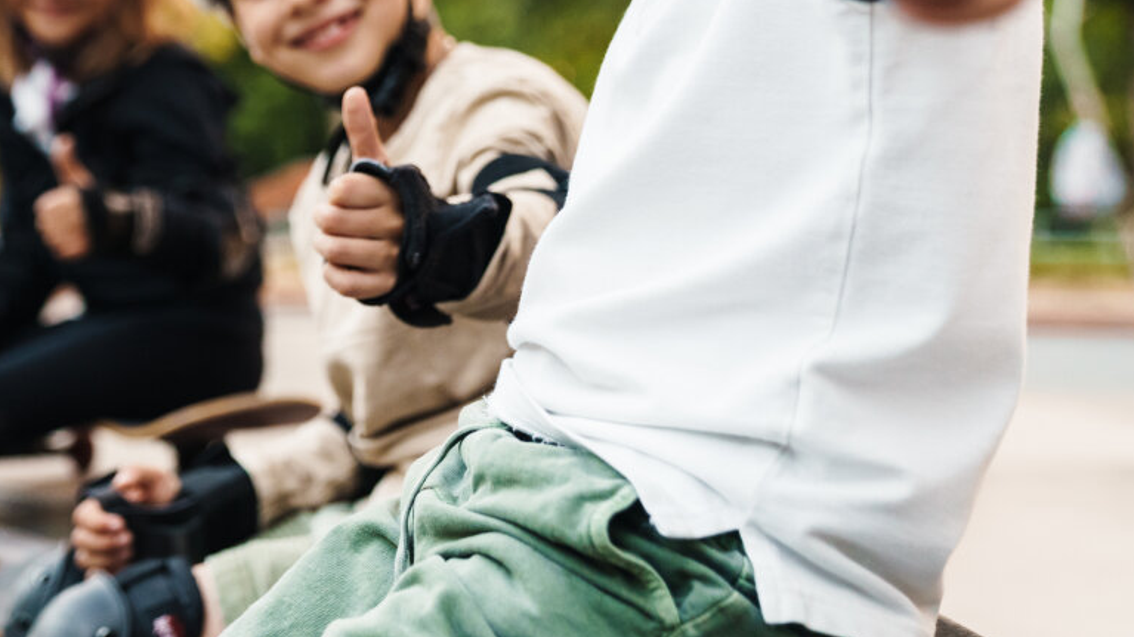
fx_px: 2555
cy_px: 40
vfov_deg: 14.1
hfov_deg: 24.8
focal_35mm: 85
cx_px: 293
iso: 1000
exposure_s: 1/320
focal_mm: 48
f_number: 2.8
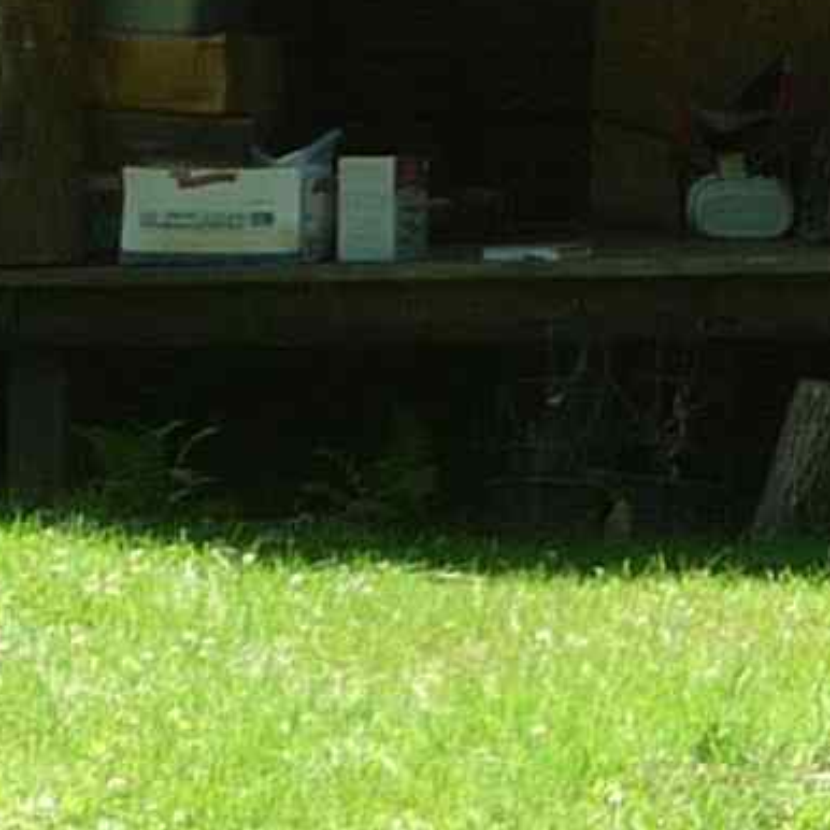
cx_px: 1998
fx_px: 5344
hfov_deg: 8.2
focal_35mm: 197
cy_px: -97
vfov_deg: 8.8
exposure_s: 1/250
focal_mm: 4.7
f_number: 3.3
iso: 100
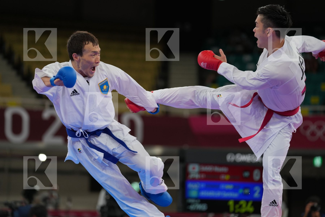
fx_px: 1435
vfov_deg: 8.6
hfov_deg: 12.9
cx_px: 162
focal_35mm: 159
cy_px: 108
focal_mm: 159
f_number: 2.8
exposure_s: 1/1000
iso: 500
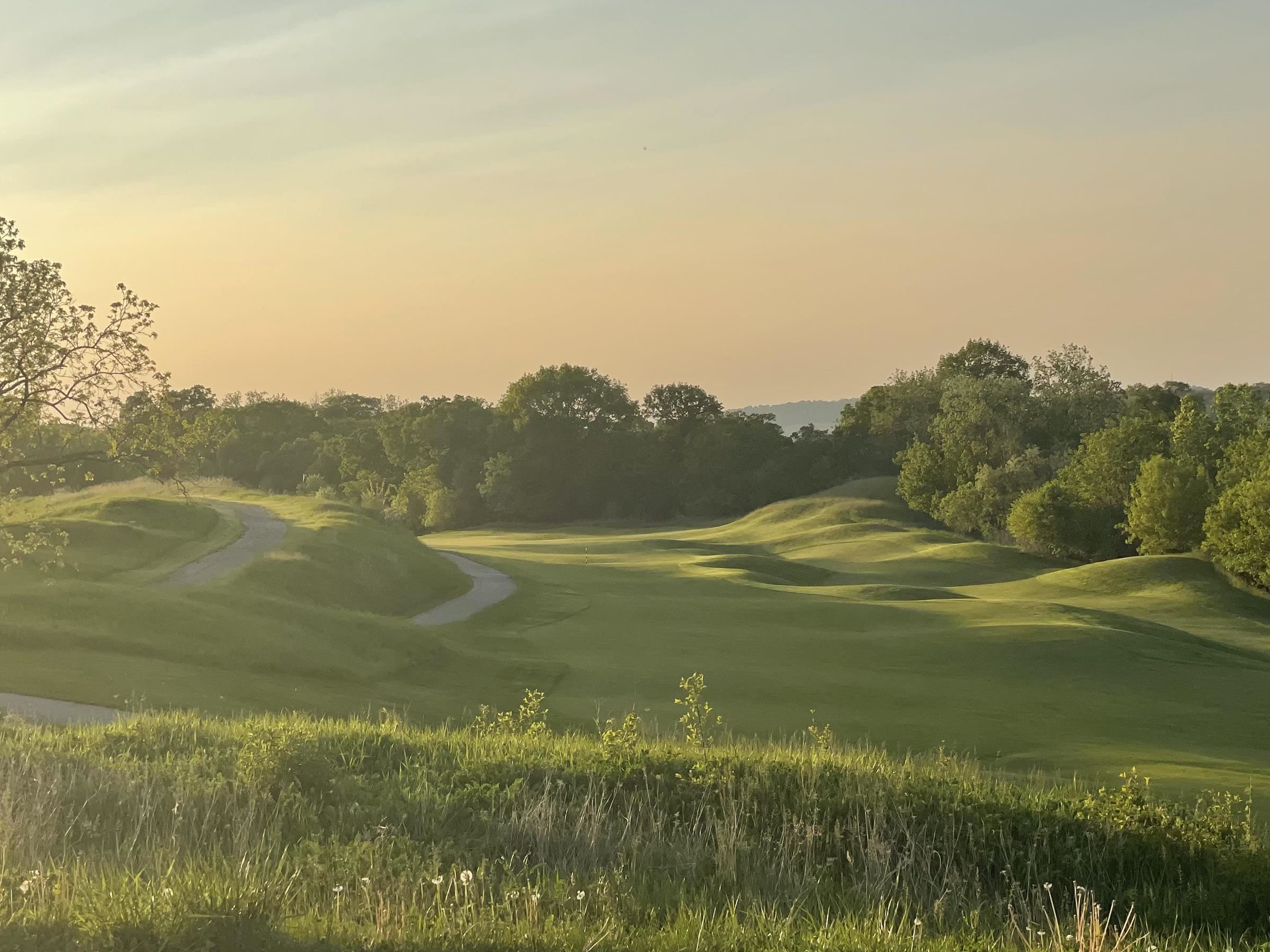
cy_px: 458
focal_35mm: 67
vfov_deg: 21.9
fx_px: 2458
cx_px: 689
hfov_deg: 29.0
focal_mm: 6
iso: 25
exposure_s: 1/1497
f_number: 2
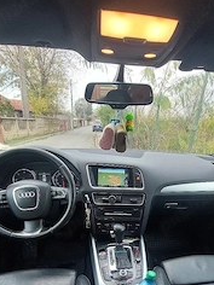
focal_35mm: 22
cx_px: 128
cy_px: 217
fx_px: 181
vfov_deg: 70.7
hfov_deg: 60.6
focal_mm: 1.74
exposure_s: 1/60.2
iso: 64
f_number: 2.2
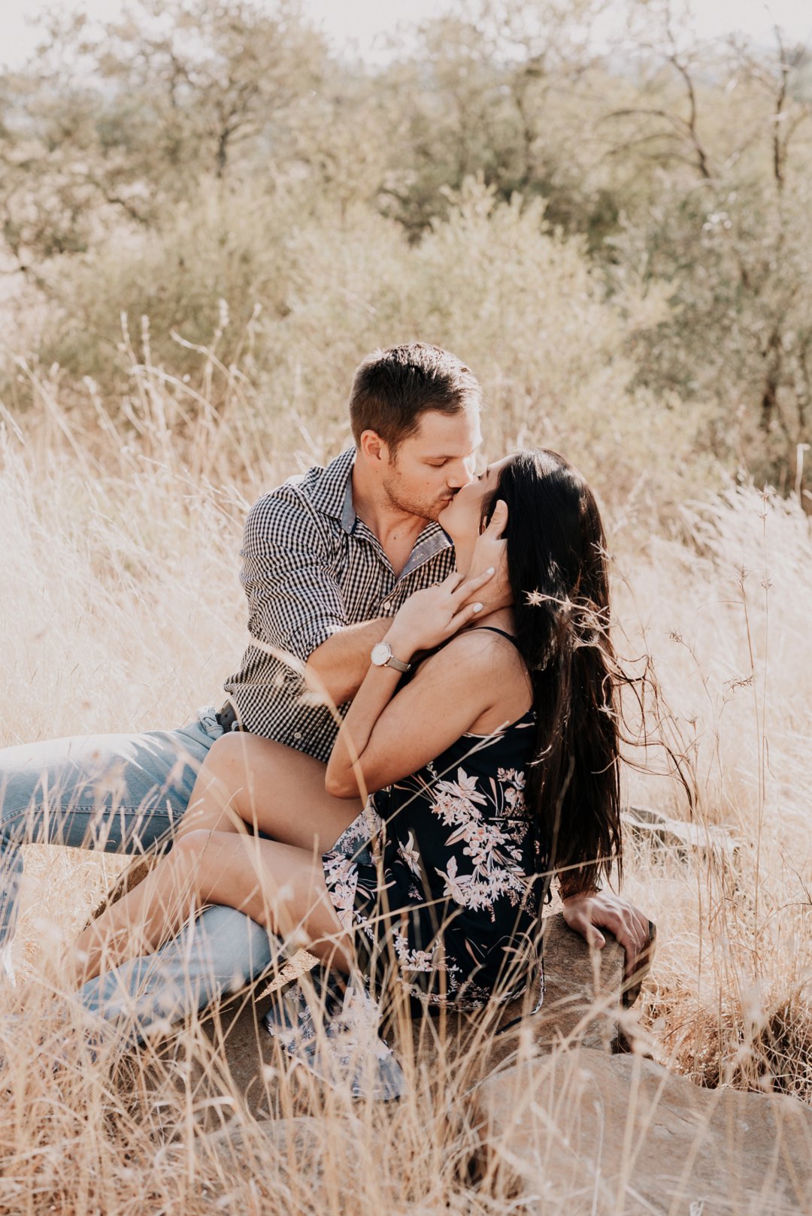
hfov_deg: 16.1
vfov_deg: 23.9
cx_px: 406
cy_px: 608
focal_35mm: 85
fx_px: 2873
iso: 250
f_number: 5
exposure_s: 1/250
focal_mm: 85
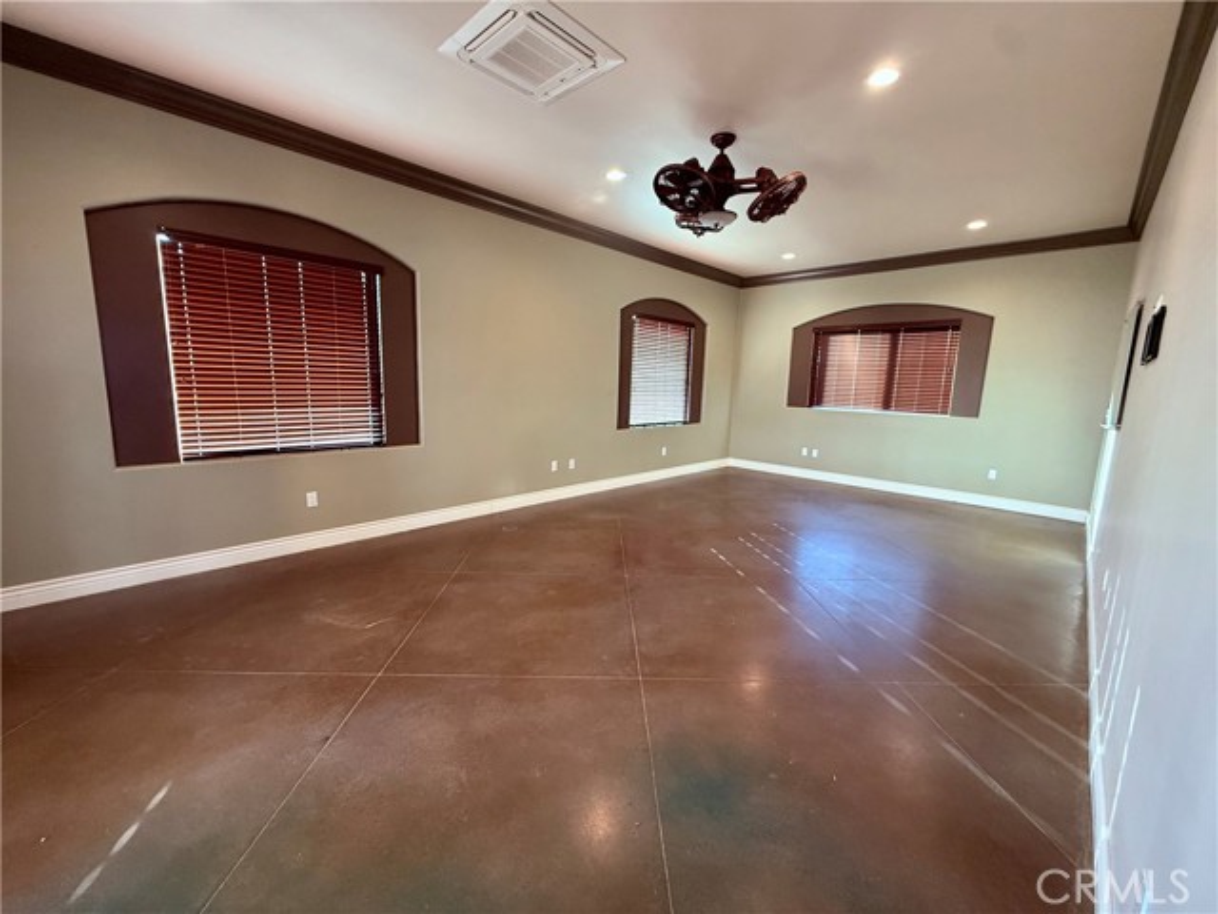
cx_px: 609
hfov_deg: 102.1
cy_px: 457
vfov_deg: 85.7
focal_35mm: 14
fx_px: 493
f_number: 2.2
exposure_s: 1/60
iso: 320
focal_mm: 2.22
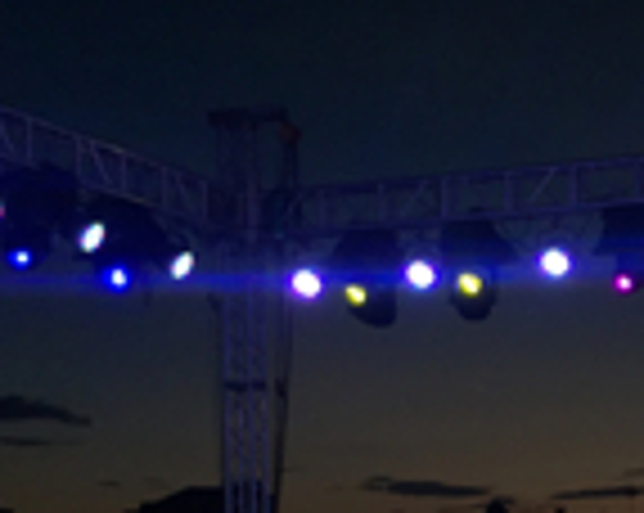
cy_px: 410
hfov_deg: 16.8
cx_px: 784
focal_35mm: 109
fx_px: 2075
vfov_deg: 14.0
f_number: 2.2
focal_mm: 4.15
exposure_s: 1/100
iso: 50
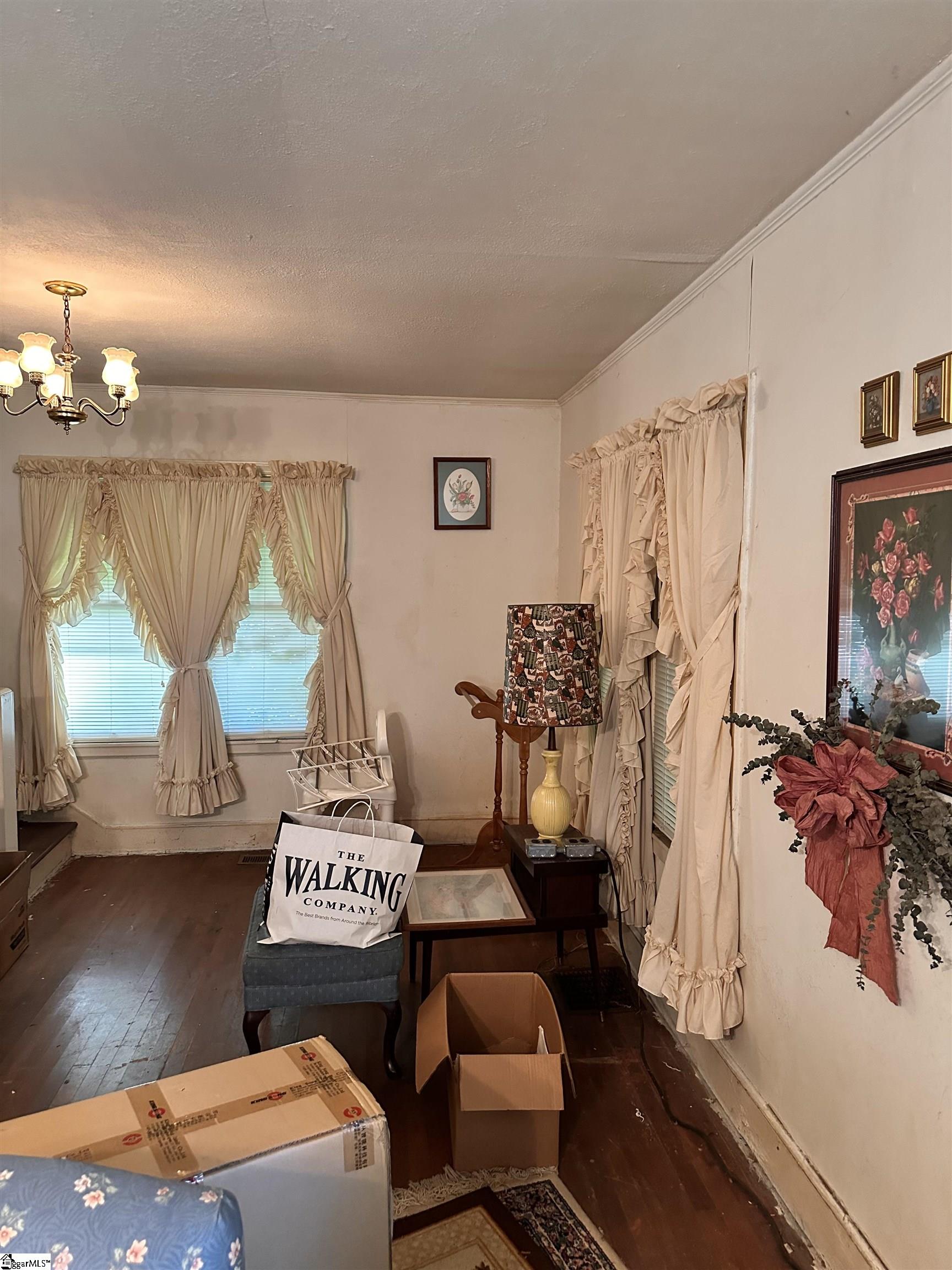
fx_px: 880
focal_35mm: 24
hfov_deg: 56.8
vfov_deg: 71.6
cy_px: 635
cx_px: 476
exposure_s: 1/60
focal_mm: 6.86
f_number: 1.78
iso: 640
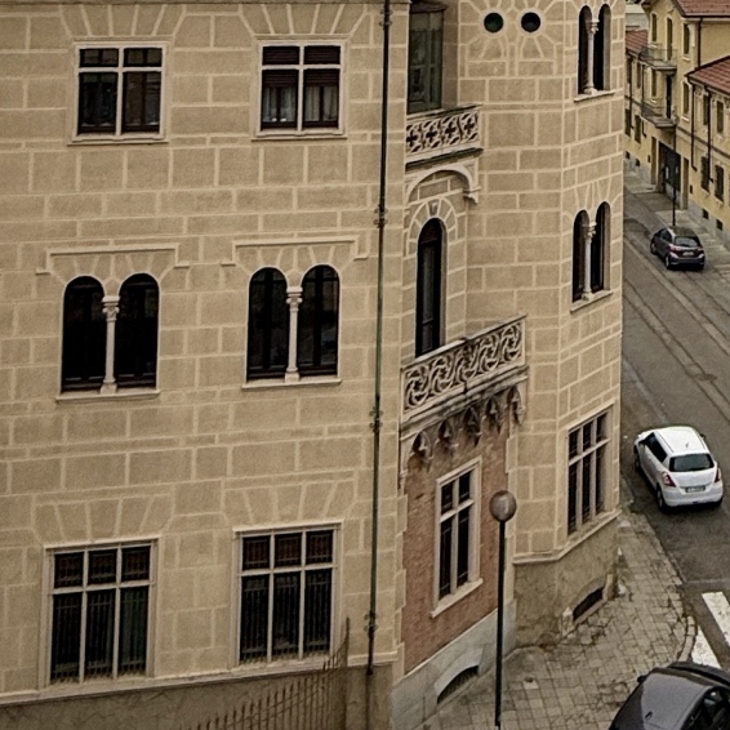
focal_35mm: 56
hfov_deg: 29.8
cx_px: 592
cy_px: -157
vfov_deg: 26.9
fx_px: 1336
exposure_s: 1/129
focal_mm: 2.22
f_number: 2.2
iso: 50
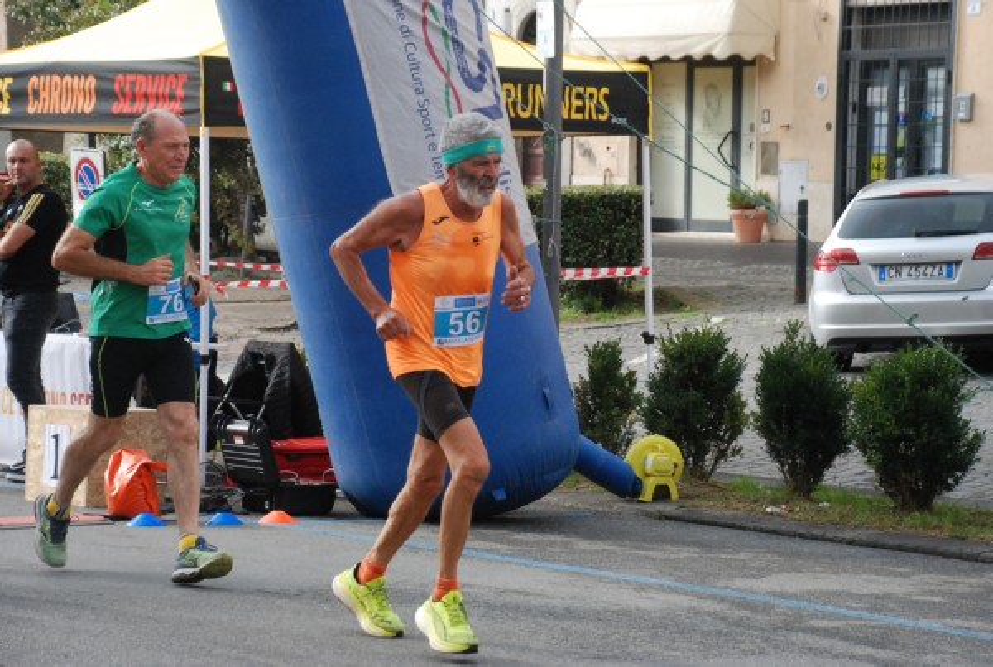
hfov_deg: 18.1
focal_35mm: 112
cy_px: 334
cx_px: 496
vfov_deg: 12.2
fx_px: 3110
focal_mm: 75
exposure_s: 1/800
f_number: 5.6
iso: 1000
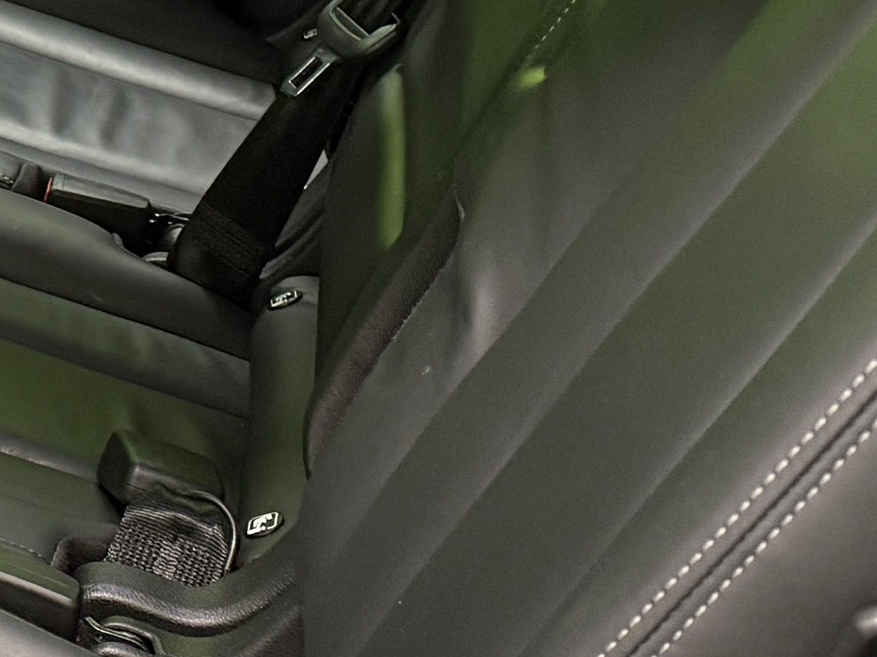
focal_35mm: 111
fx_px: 2812
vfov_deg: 13.1
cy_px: -18
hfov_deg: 15.4
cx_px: -685
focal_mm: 6.76
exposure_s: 1/50
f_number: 1.78
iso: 500
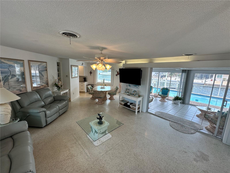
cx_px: 115
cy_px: 86
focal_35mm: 14
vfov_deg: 85.7
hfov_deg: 102.1
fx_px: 93
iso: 64
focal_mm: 2.22
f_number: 2.2
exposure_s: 1/120
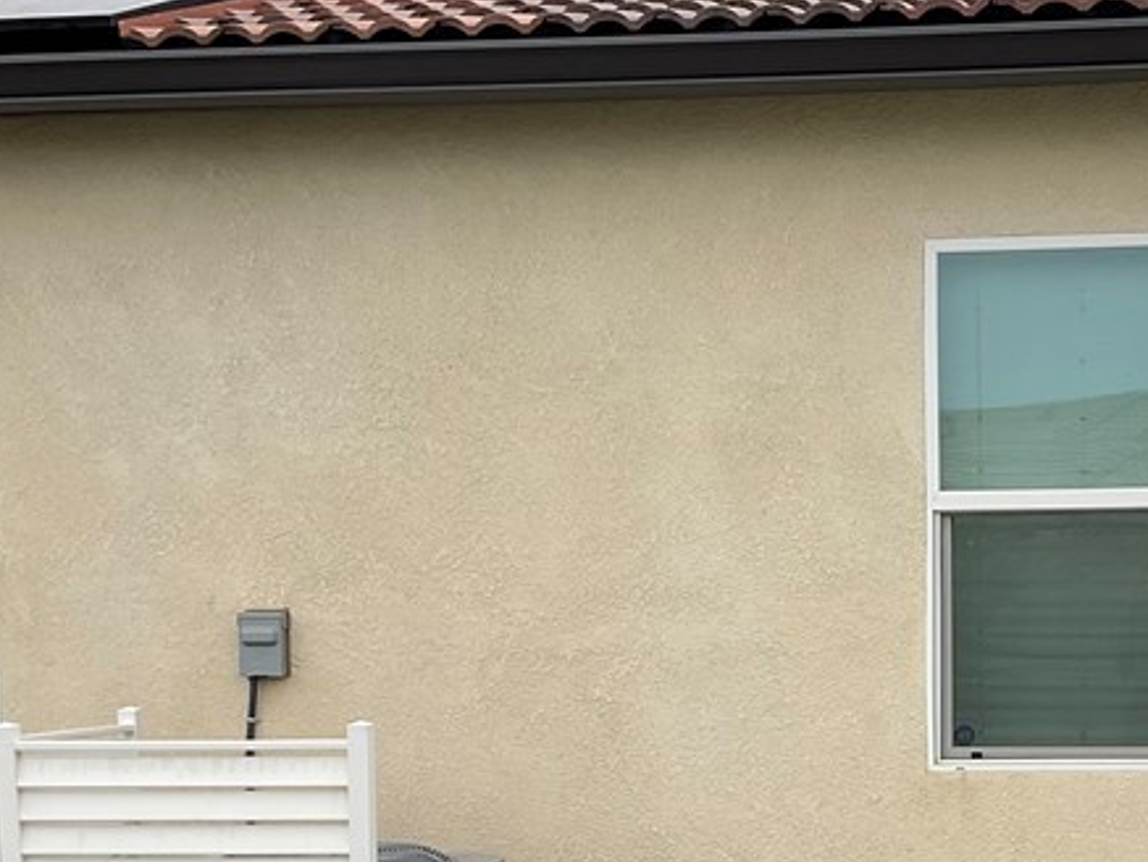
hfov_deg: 28.1
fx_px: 2256
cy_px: 752
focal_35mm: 68
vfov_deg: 21.2
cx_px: 885
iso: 16
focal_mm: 3
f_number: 1.8
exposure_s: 1/465
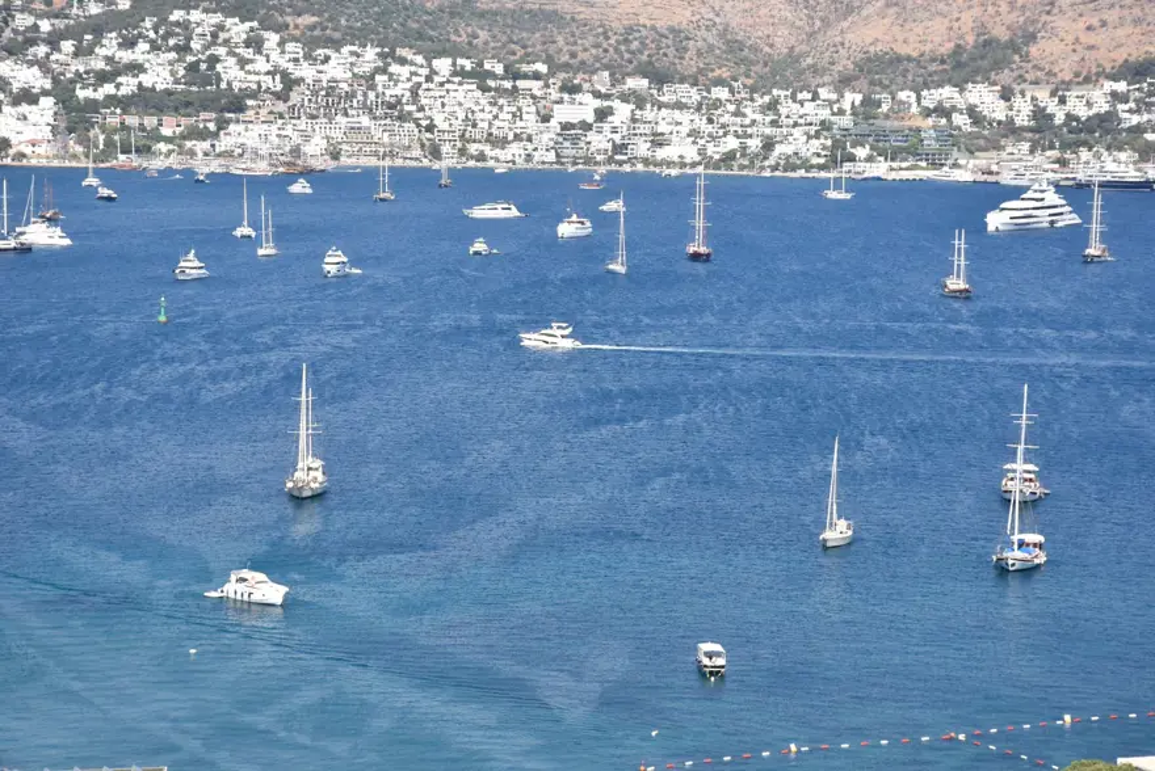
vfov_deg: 13.1
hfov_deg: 19.4
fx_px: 3371
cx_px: 578
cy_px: 386
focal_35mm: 105
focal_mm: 70
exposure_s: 1/1250
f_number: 9
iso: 400
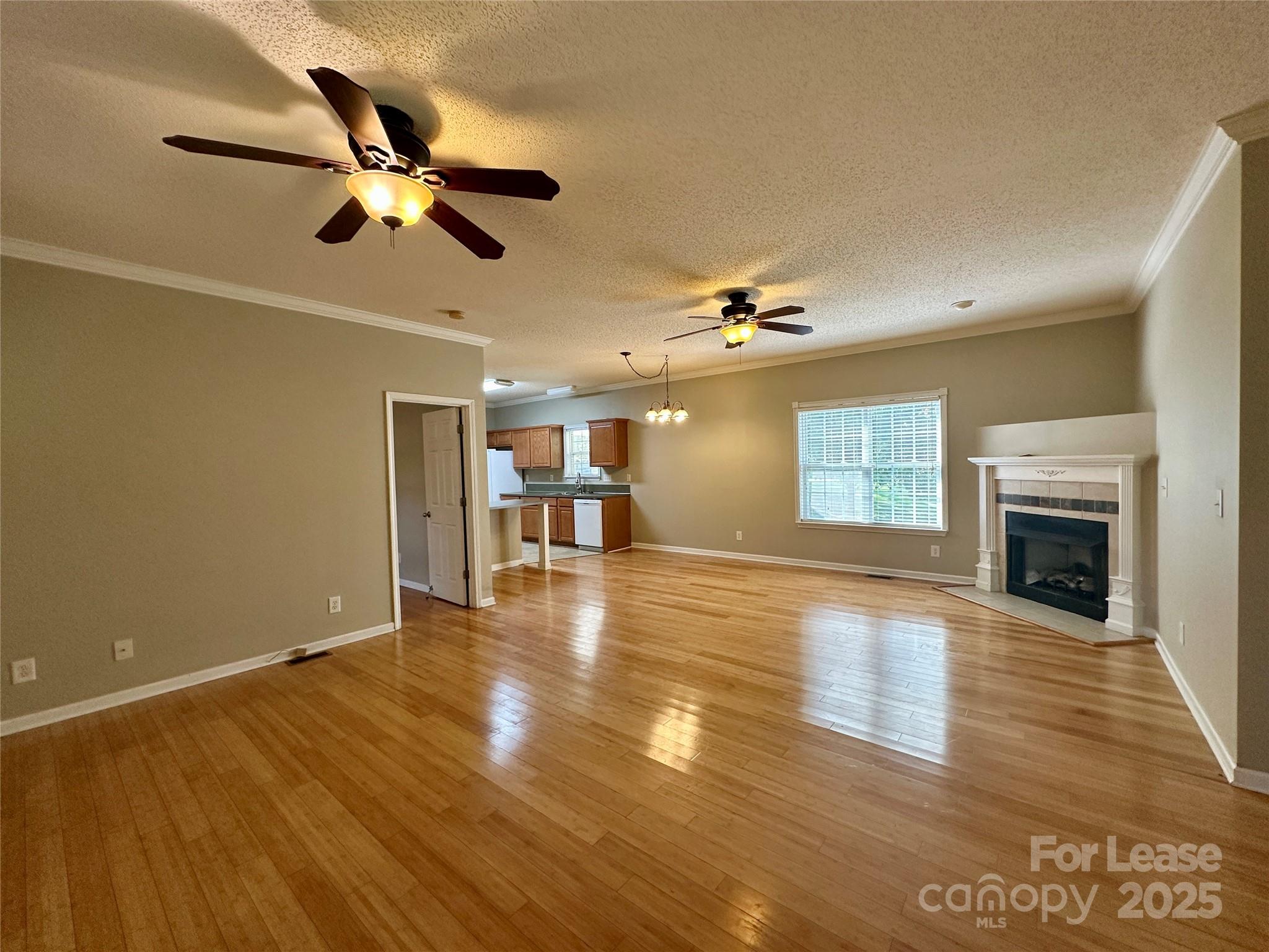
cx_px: 634
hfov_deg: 102.1
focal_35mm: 14
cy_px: 476
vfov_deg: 85.7
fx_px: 513
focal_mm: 2.22
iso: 200
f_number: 2.2
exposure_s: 1/120
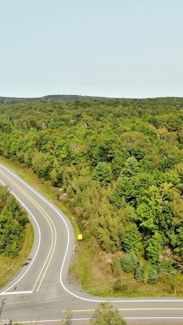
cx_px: 152
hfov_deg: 29.6
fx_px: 336
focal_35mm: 39
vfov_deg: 51.6
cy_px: 164
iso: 118
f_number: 2.8
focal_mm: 4.5
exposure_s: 1/125
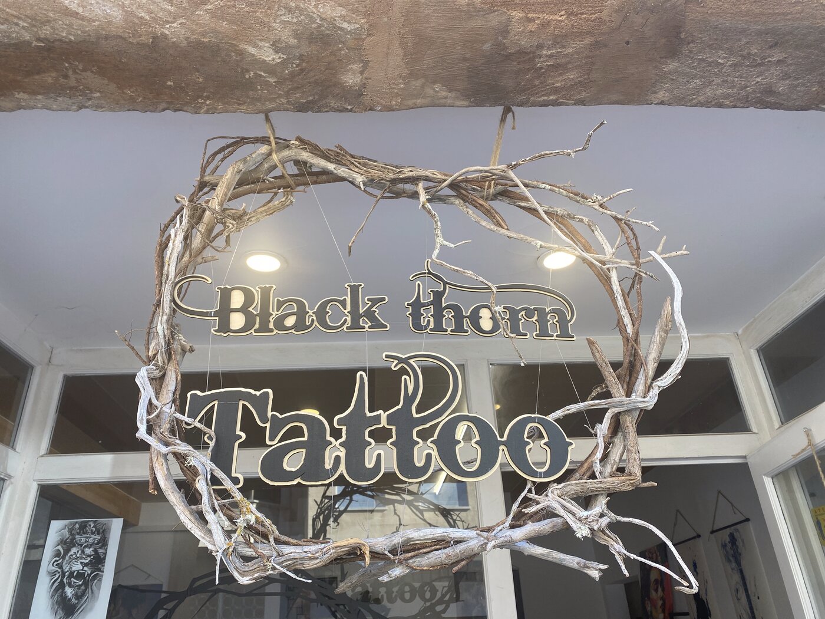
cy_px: 310
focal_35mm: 26
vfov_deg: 53.1
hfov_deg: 67.3
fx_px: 620
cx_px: 412
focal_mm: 4.25
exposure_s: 1/140
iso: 32
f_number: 1.8
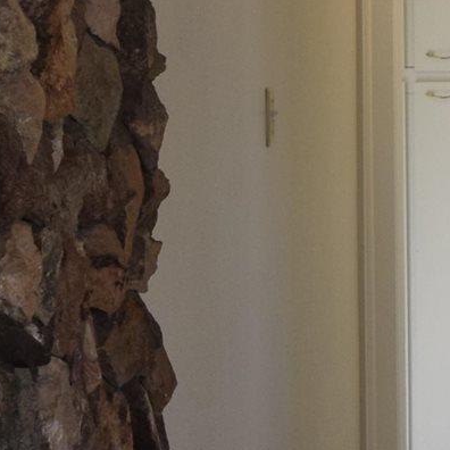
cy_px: 252
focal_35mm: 178
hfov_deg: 9.6
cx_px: 615
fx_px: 2618
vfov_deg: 9.8
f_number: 4.5
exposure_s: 1/80
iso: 400
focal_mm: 18
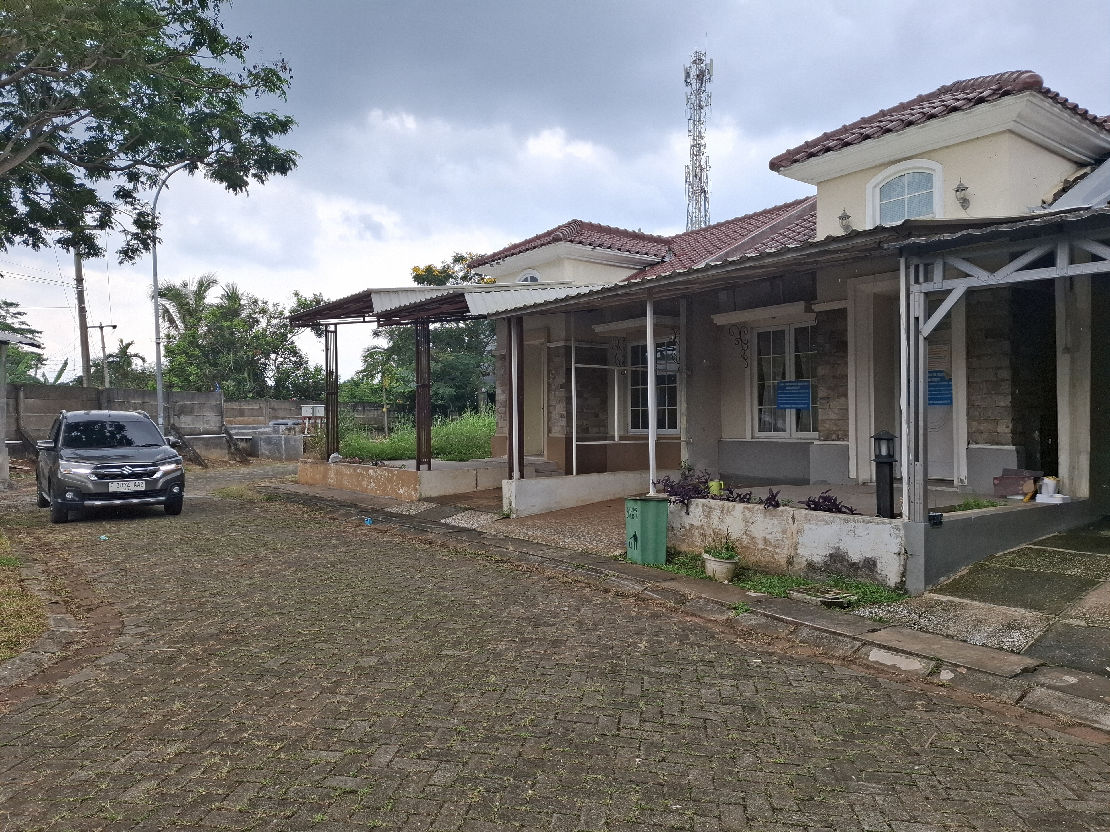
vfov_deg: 58.9
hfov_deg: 73.9
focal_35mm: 23
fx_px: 738
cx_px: 555
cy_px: 416
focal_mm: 5.54
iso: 50
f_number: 1.8
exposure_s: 1/763
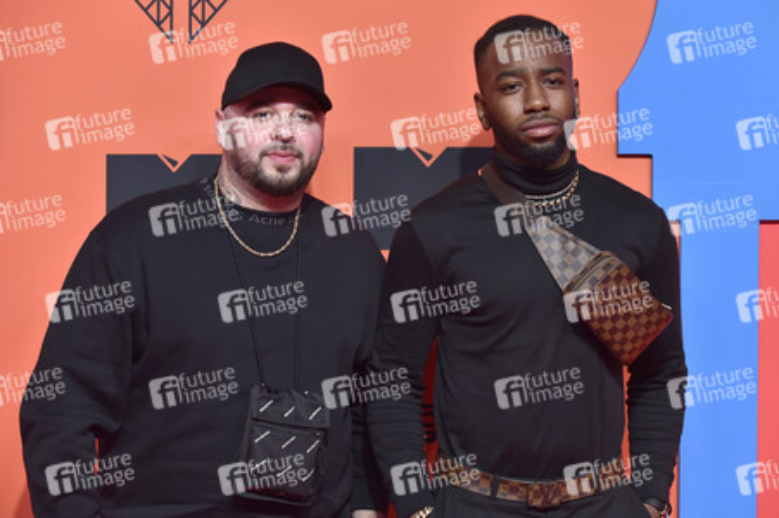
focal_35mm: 112
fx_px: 2422
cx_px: 390
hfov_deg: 18.3
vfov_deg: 12.2
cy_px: 259
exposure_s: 1/250
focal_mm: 112
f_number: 4.5
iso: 2000
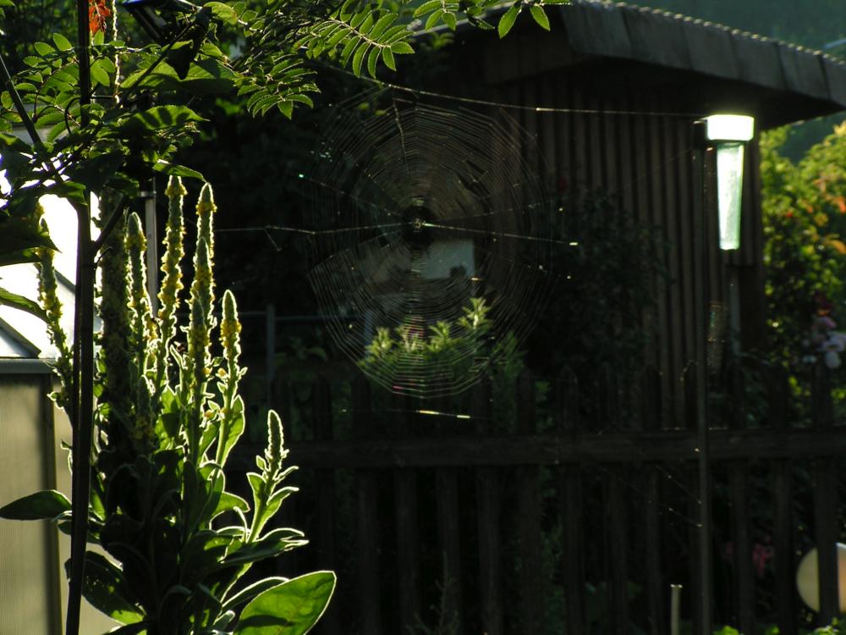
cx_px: 423
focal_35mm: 216
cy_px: 318
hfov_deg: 9.2
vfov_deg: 6.9
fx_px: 5279
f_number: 5
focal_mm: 33
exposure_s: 1/320
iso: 50
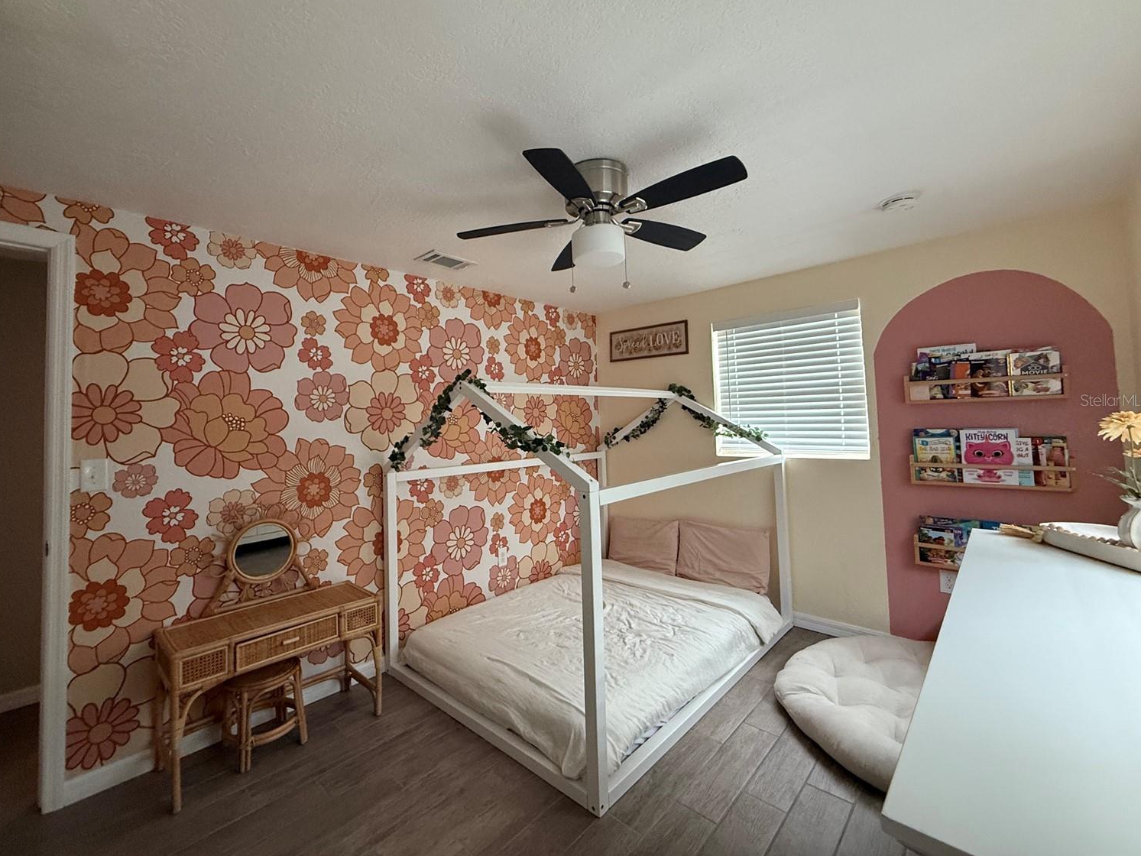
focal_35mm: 15
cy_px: 400
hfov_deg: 98.1
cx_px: 541
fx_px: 494
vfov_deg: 81.6
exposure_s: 1/60
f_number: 2.2
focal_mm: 2.22
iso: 400
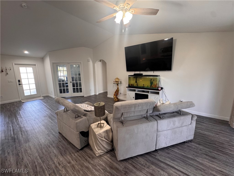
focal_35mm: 14
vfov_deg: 85.7
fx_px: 95
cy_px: 88
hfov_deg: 102.1
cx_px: 117
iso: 160
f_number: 2.2
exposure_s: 1/60
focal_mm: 2.22
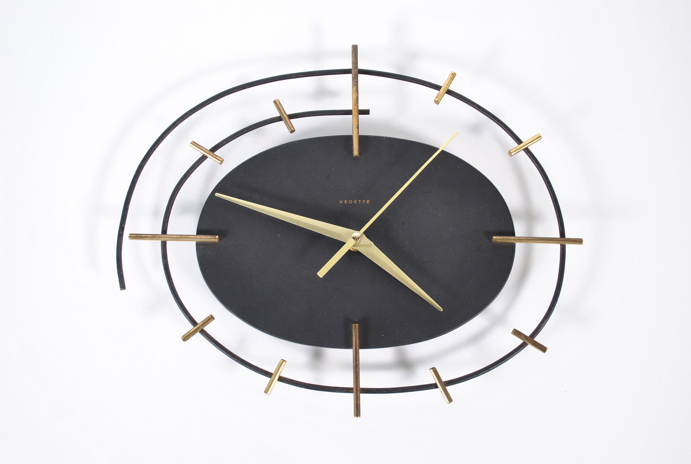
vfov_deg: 32.0
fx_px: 808
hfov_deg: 46.3
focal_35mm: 42
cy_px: 232
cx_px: 346
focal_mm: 28
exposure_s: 1/60
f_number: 5.6
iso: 200
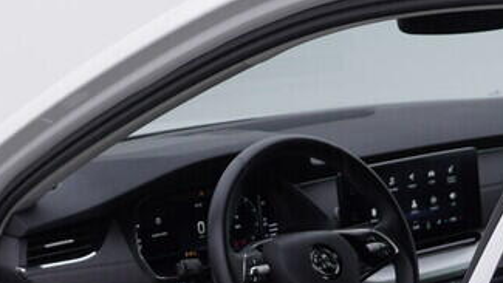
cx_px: 127
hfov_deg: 17.9
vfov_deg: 10.1
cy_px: 327
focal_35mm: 119
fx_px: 1588
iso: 125
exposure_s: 1/80
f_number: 4
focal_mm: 24
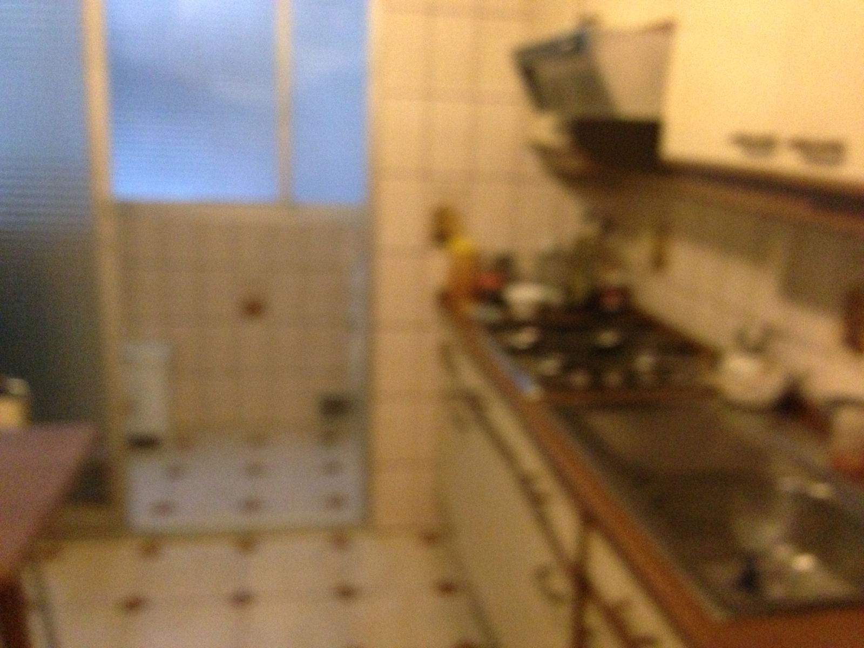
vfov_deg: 42.9
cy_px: 324
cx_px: 432
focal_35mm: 33
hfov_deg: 55.4
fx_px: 824
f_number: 2.4
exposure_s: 1/15
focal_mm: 4.13
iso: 800
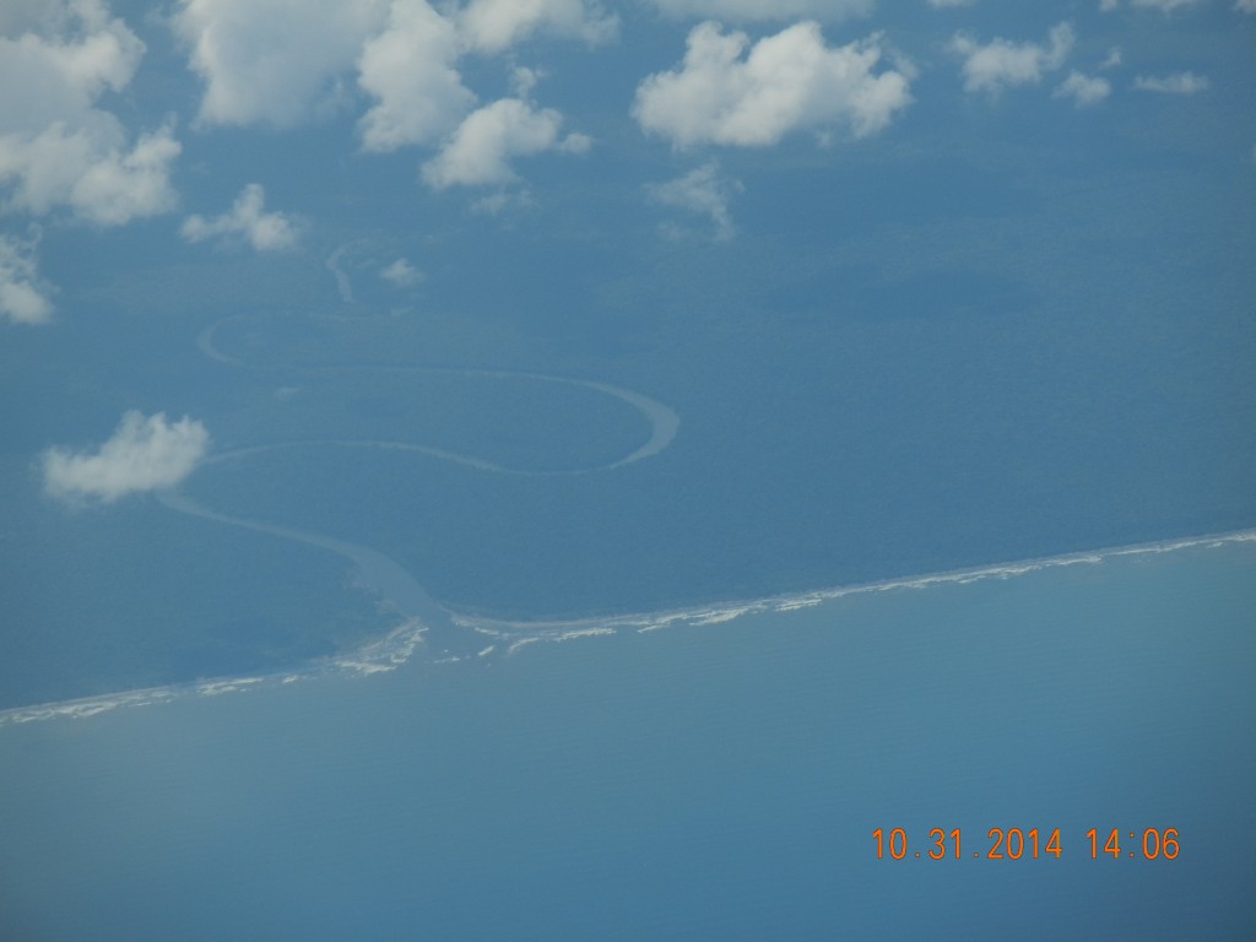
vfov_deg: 5.7
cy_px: 471
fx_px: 9506
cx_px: 628
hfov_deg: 7.6
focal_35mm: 262
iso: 160
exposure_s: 1/324
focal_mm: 47.2
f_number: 10.2
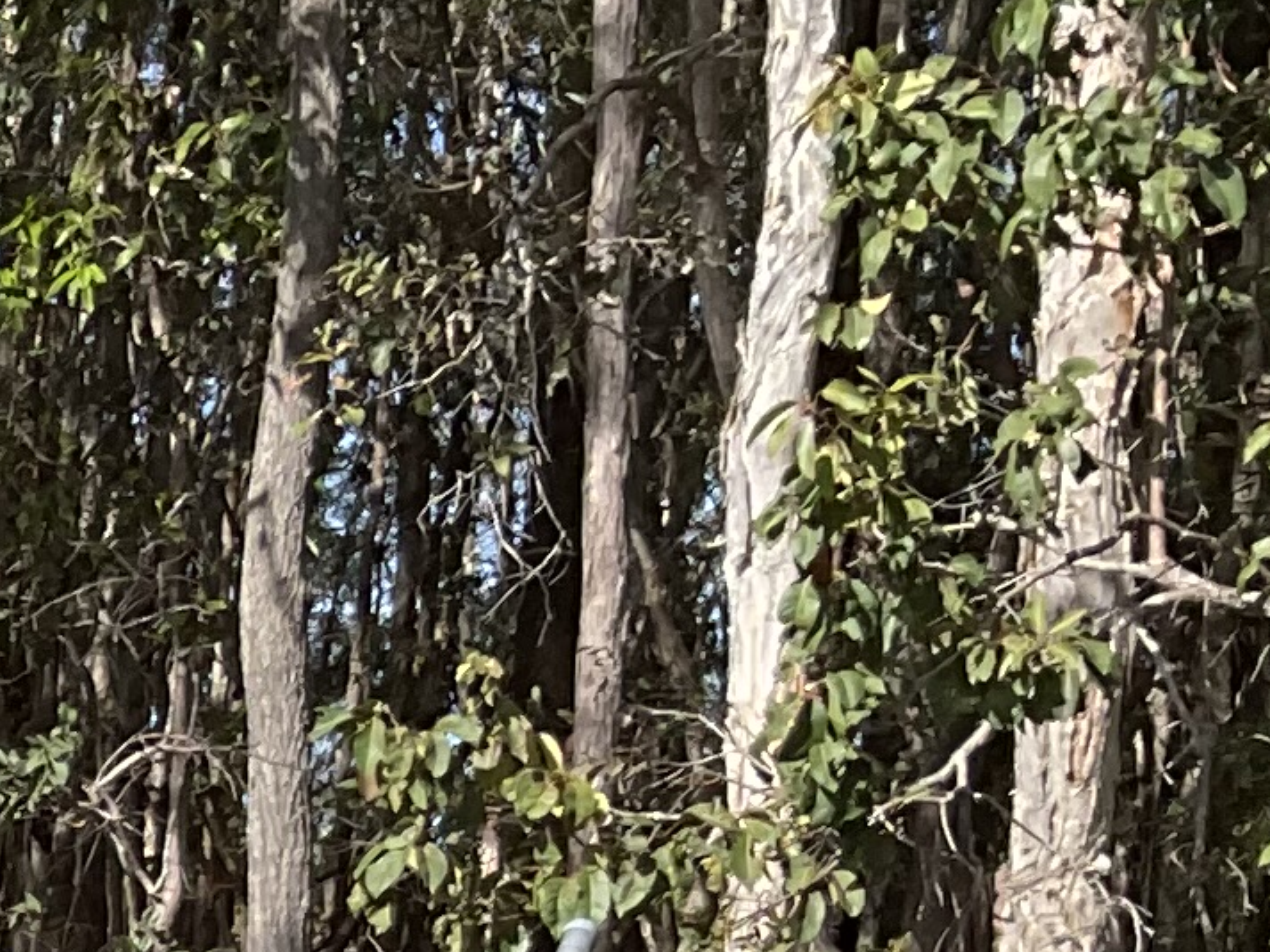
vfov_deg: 8.7
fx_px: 6018
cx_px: -1696
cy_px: 1746
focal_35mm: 164
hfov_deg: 10.5
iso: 16
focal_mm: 3
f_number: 1.8
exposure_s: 1/855
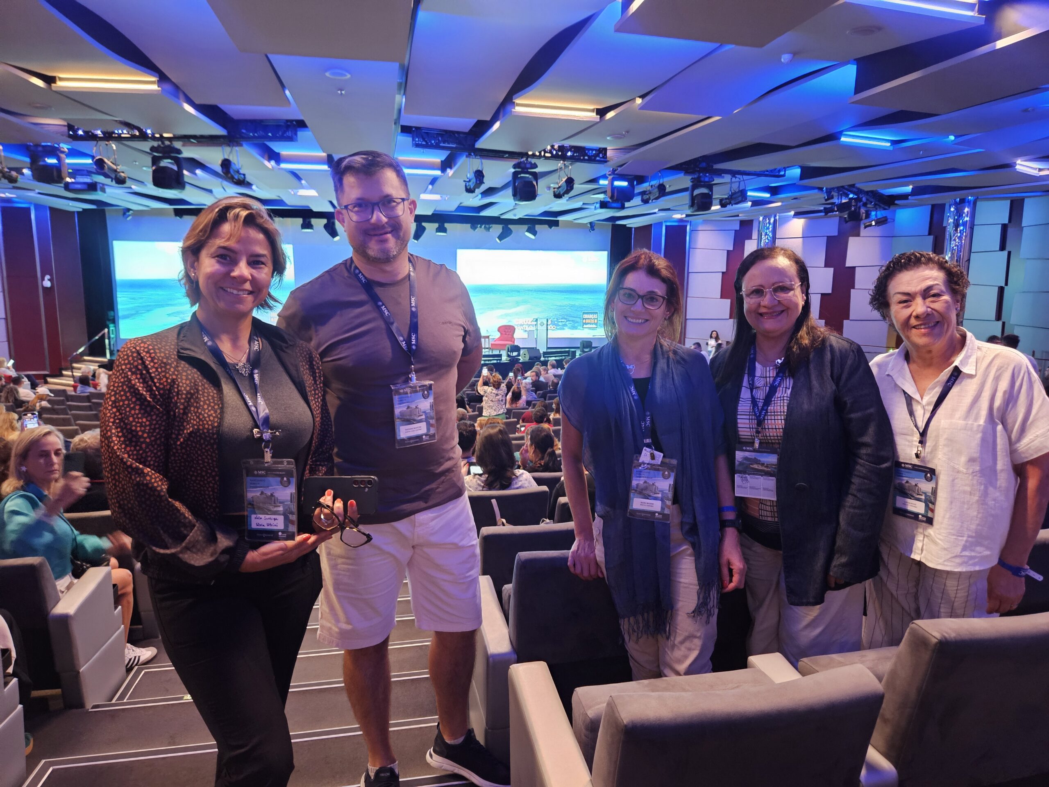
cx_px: 524
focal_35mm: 23
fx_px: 697
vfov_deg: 58.9
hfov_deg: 73.9
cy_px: 394
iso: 1000
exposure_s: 1/24
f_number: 1.8
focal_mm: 5.4
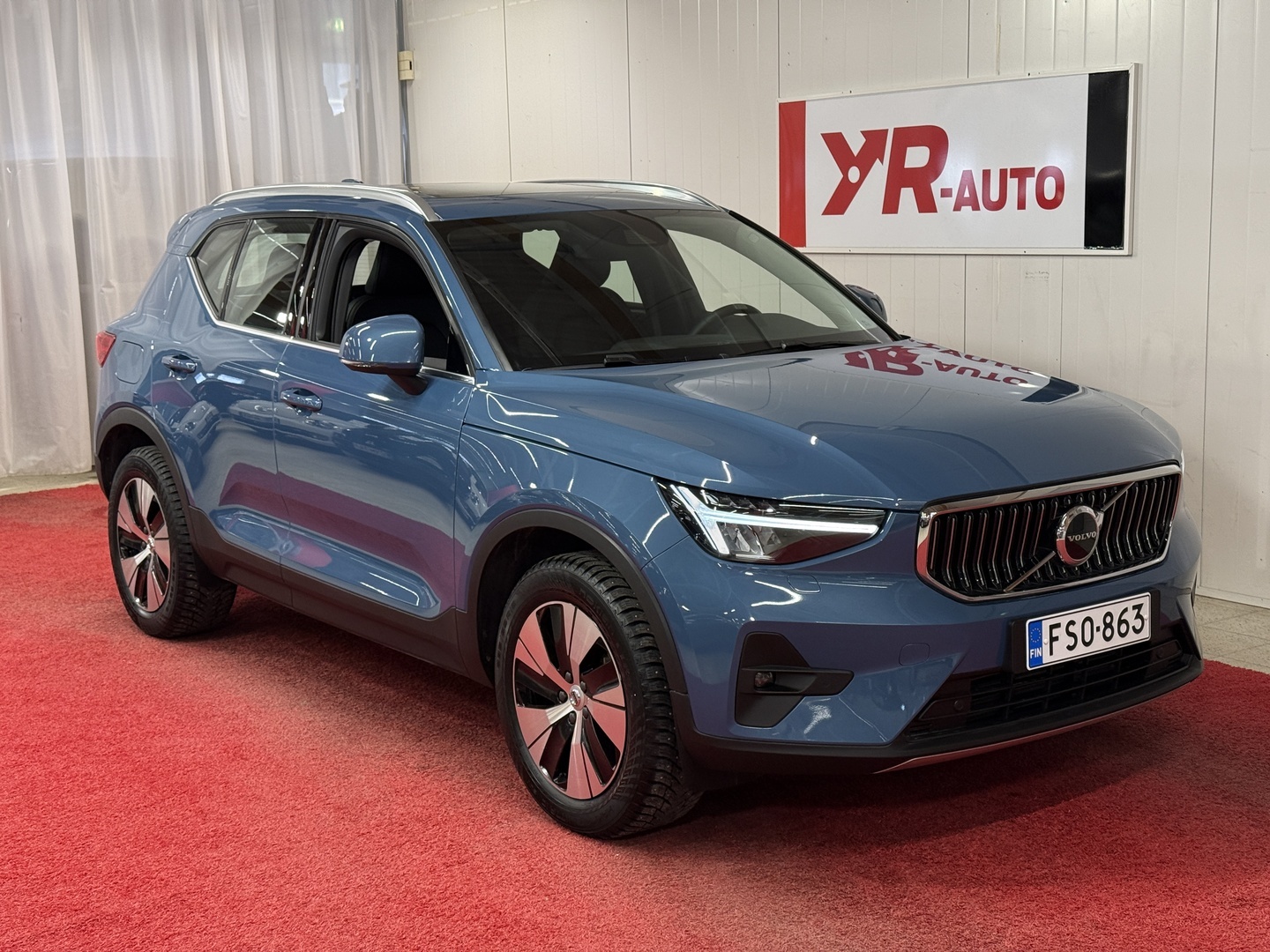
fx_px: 1761
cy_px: 476
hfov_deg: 39.7
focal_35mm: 48
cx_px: 635
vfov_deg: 30.3
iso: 200
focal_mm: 6.76
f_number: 1.78
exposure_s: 1/117
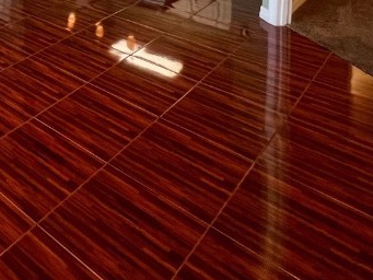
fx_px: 420
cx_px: 11
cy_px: -114
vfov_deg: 28.0
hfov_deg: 42.2
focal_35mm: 39
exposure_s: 1/60
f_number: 1.8
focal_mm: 1.57
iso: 200
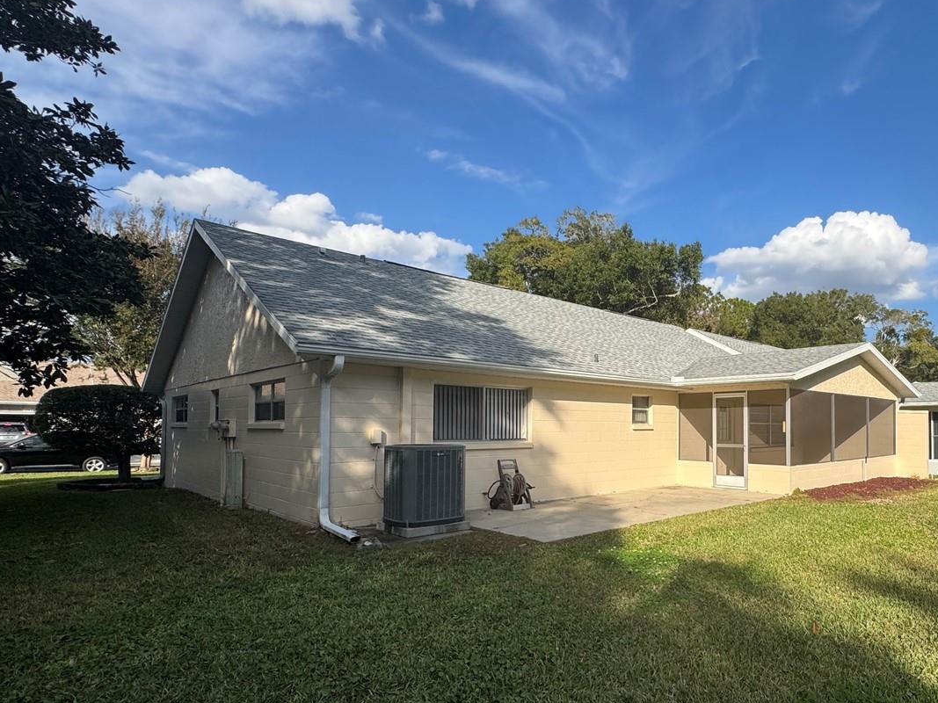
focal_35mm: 21
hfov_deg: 76.2
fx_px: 569
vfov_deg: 63.0
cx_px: 633
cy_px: 417
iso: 50
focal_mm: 2.22
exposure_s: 1/2494
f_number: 2.2
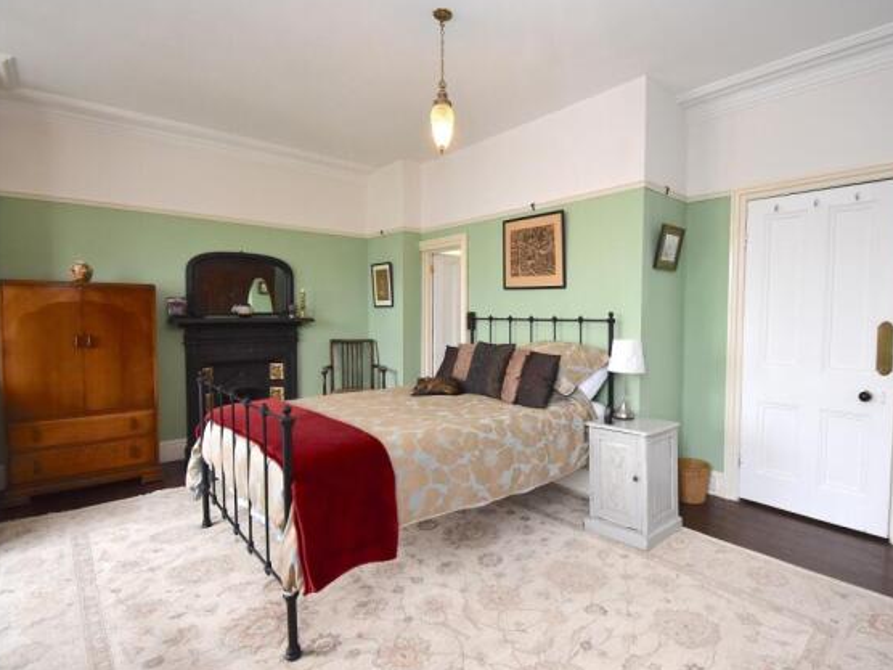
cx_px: 509
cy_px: 333
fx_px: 439
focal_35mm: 17
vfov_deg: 74.7
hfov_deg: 90.5
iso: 800
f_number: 5
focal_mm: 10
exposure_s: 1/200
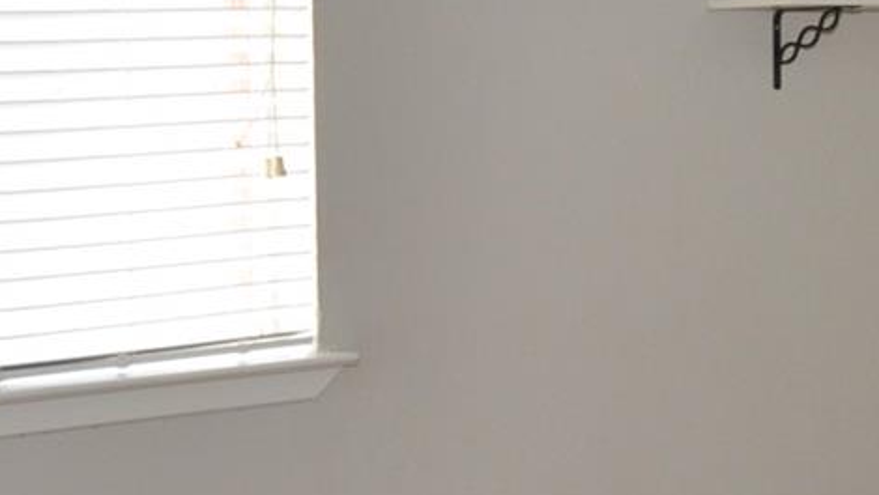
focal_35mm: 123
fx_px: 2868
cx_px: 582
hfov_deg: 17.4
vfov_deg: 9.8
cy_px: 45
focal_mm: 18
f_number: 4
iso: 500
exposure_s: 1/60
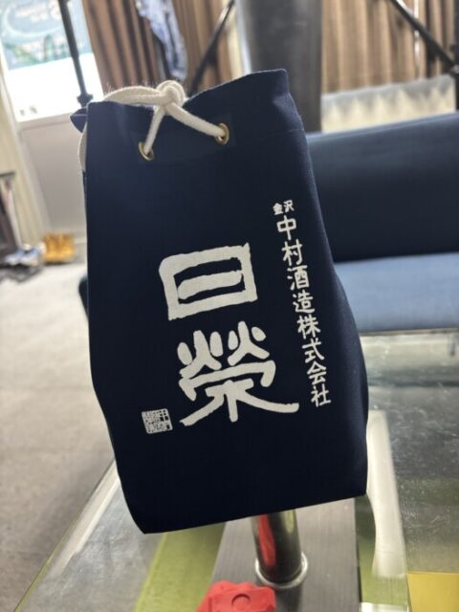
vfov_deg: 67.3
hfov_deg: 53.1
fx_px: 460
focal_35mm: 26
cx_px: 230
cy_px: 306
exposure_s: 1/60
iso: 500
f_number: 1.6
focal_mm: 5.96
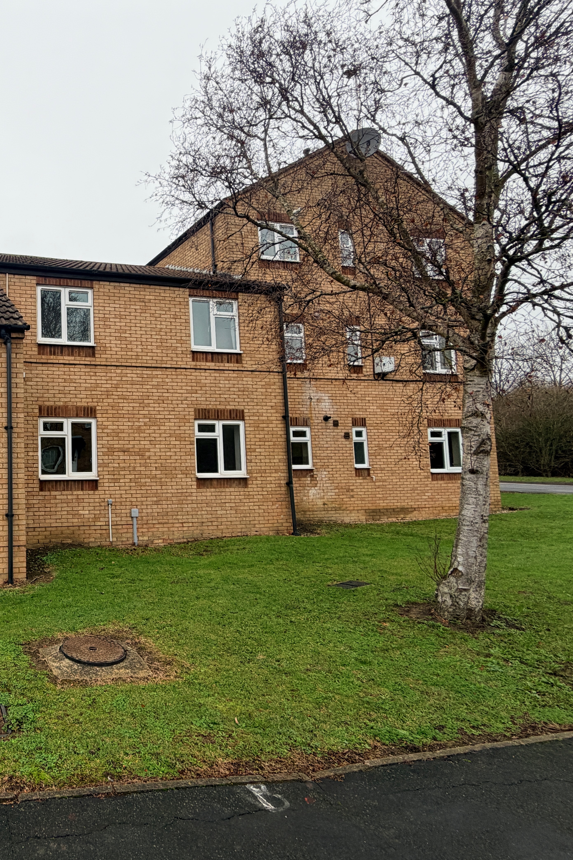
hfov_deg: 50.0
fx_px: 478
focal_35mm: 20
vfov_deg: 84.0
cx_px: -2
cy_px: 428
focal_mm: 2.22
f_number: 2.2
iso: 40
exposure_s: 1/222
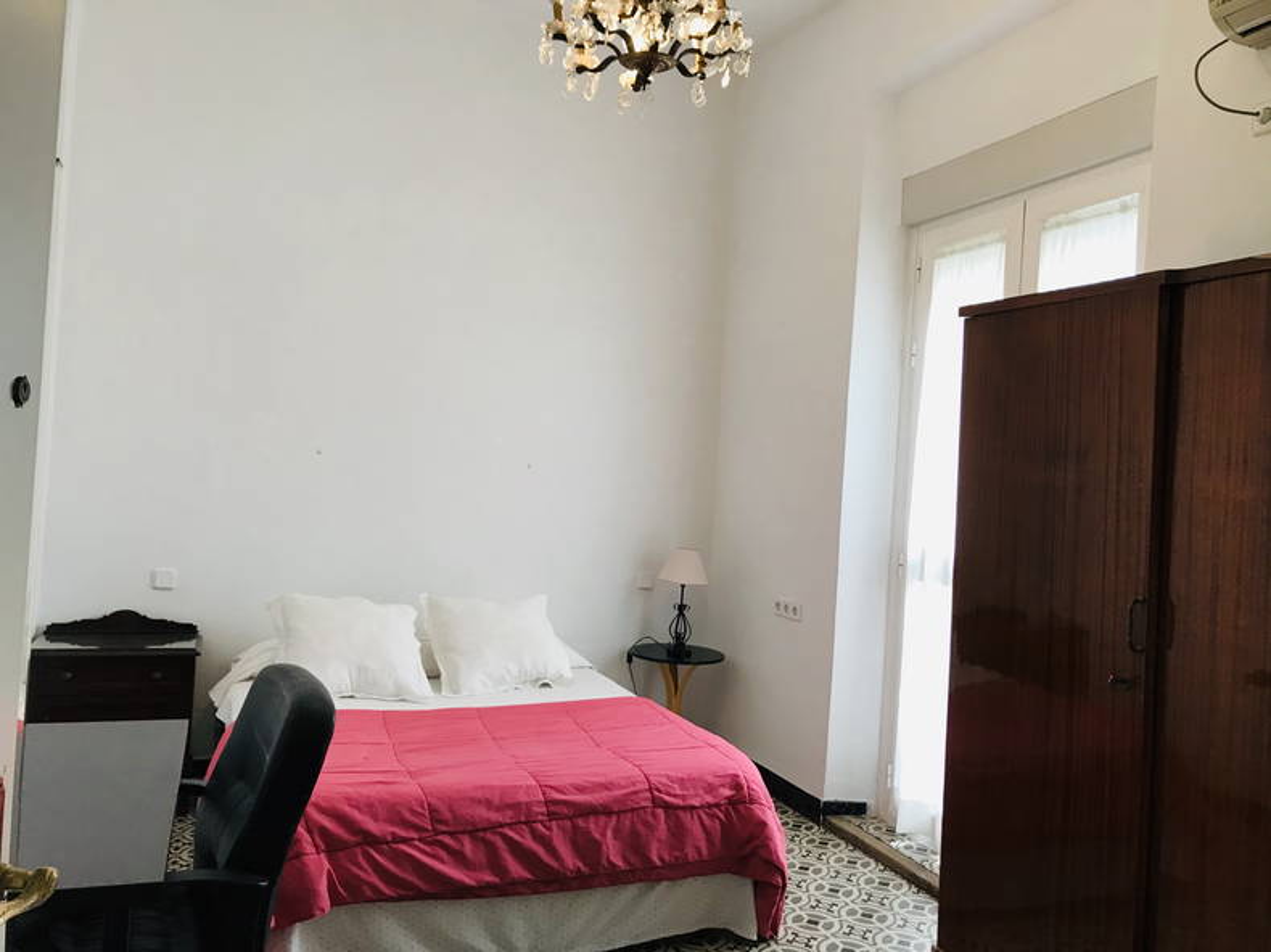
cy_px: 476
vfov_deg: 49.7
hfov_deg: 63.5
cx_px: 636
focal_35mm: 28
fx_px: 1028
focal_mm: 3.99
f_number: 1.8
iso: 40
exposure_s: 1/33
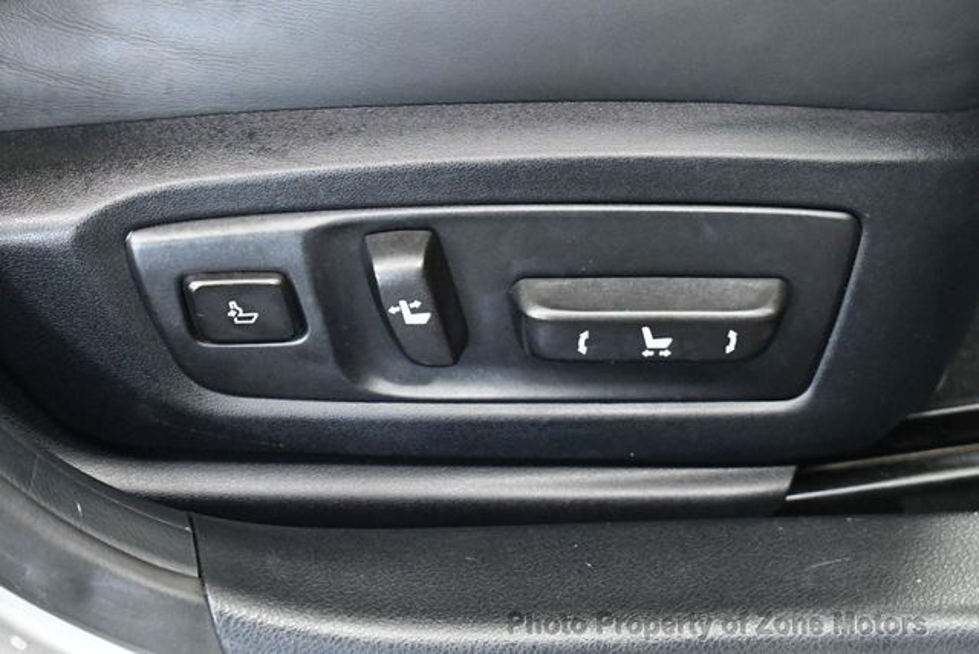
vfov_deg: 12.5
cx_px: 490
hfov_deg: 18.6
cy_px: 327
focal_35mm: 110
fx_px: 2994
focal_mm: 55
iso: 7200
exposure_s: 1/60
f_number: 5.6
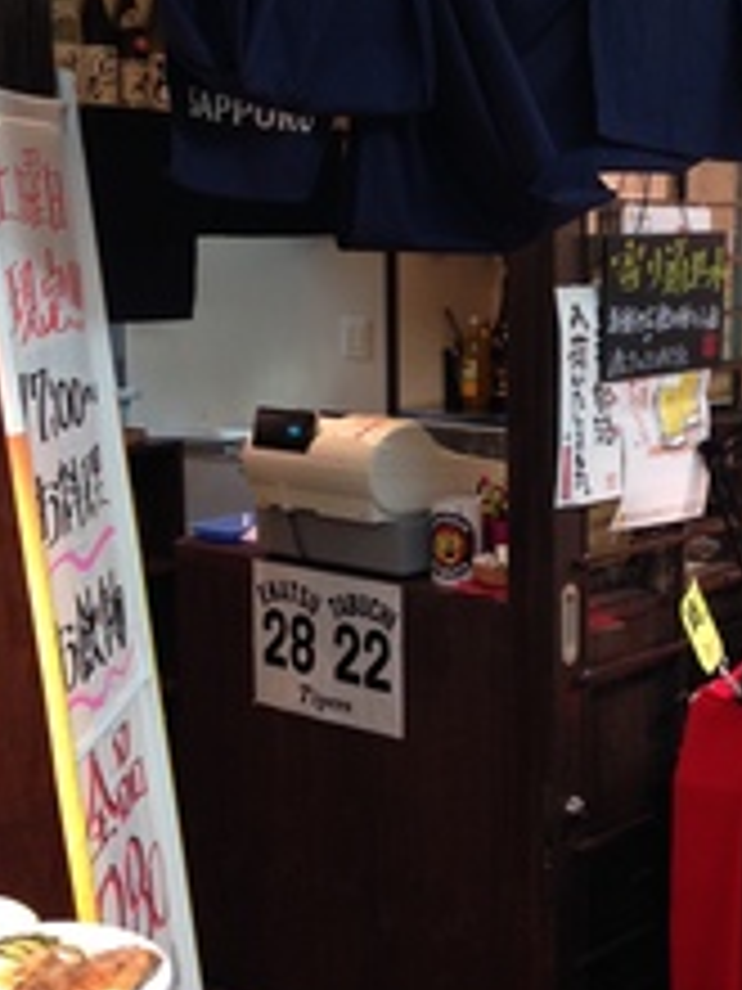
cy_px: 436
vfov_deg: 32.1
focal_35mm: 60
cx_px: 580
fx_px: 1715
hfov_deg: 24.1
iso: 125
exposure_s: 1/20
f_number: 2.4
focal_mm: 4.12
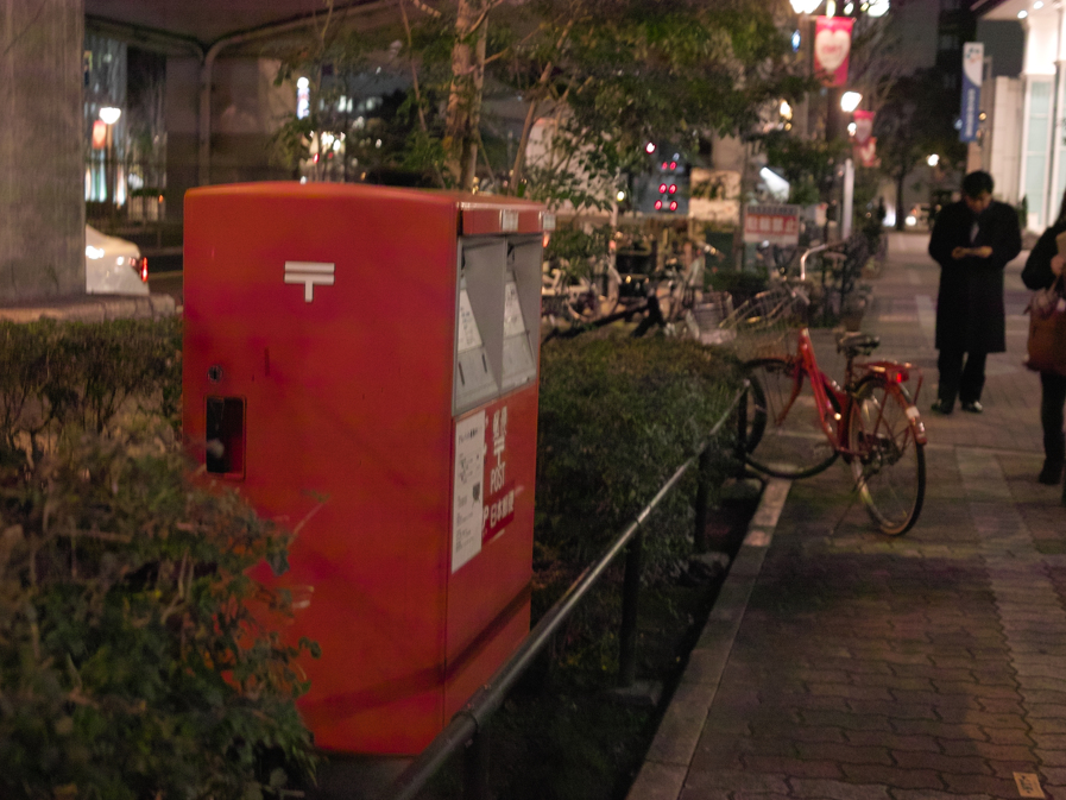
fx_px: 1386
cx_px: 562
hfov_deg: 42.1
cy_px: 403
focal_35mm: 45
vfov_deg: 32.2
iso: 800
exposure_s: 1/15
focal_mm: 24.2
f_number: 2.8
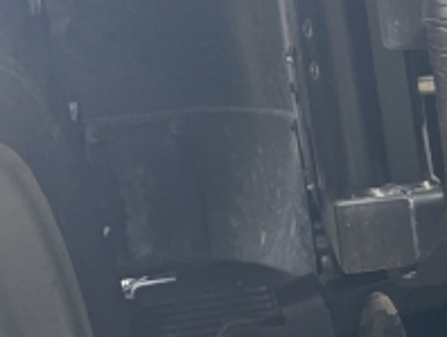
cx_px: 851
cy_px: 208
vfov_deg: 14.1
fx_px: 1358
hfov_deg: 15.5
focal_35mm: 105
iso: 50
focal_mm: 4.2
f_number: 1.6
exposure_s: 1/121
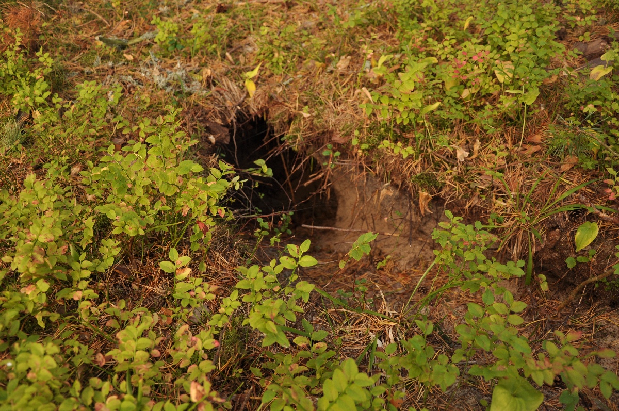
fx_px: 541
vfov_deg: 41.6
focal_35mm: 32
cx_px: 310
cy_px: 206
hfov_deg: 59.6
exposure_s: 1/60
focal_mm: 21
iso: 250
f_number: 3.8
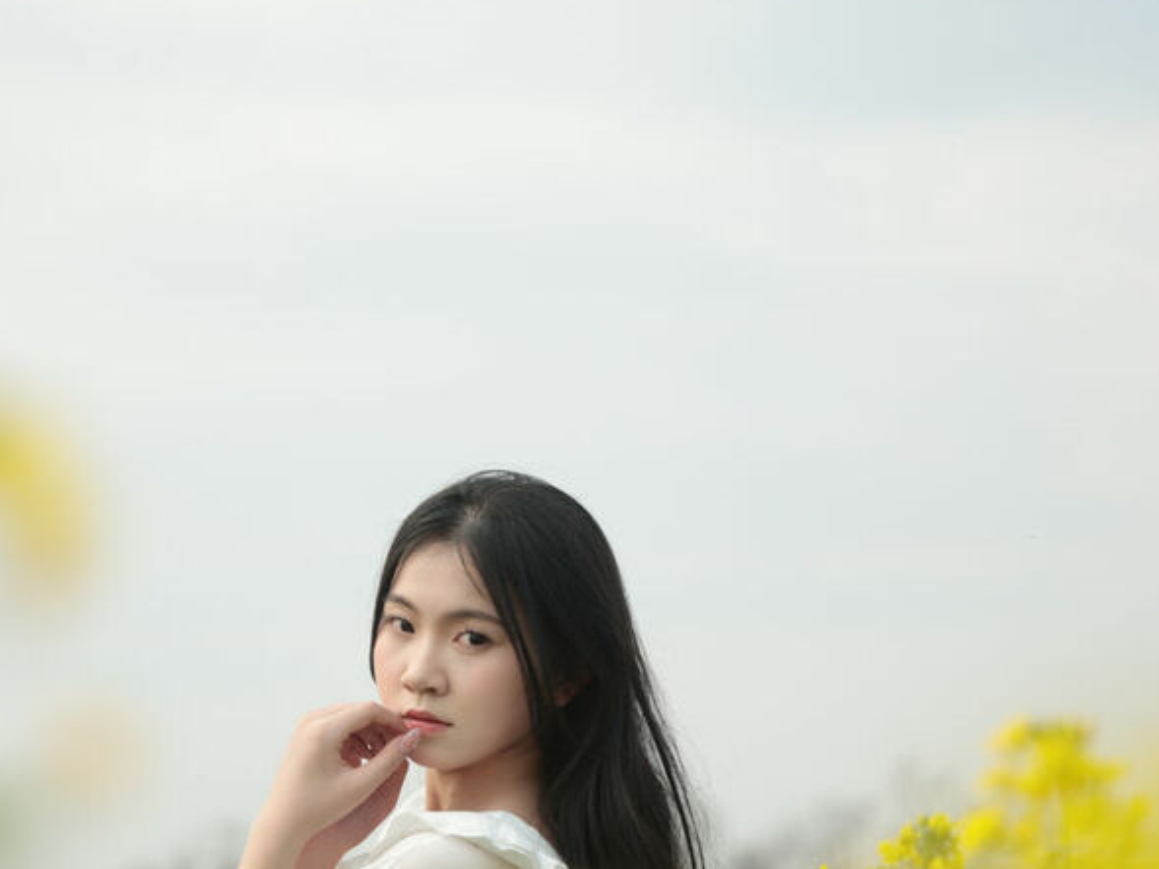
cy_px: 582
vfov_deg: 12.3
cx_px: 443
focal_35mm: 120
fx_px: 4019
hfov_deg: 16.4
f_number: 2.8
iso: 100
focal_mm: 70
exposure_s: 1/640
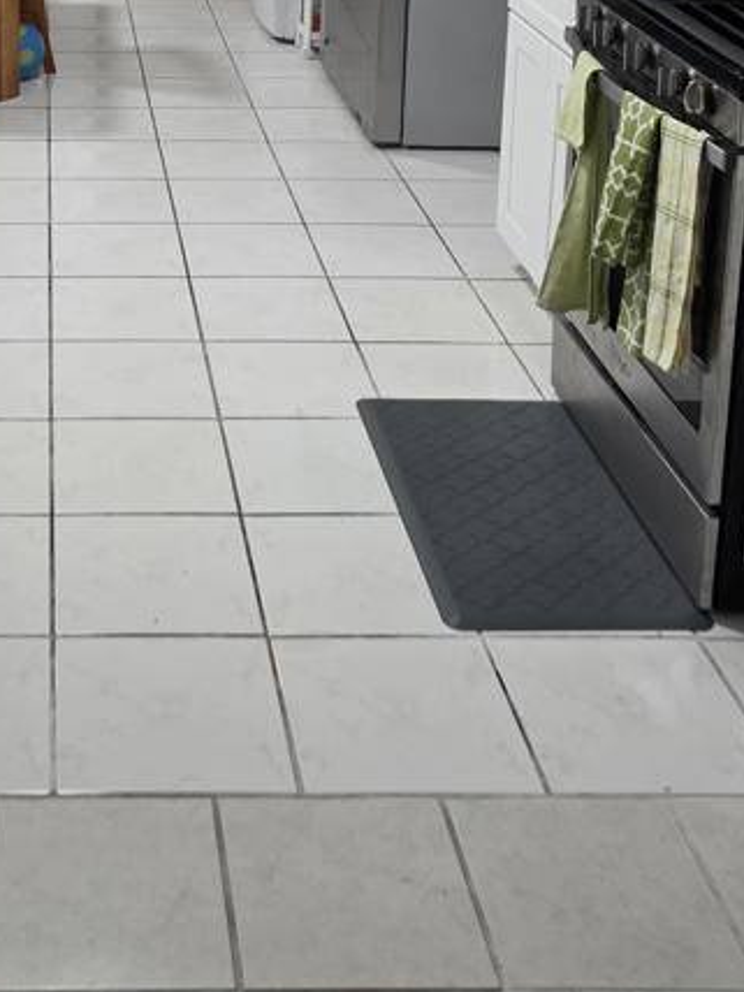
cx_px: 81
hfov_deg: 25.8
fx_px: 1576
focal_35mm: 55
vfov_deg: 31.1
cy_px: -97
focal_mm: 6.3
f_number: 1.7
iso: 320
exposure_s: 1/120
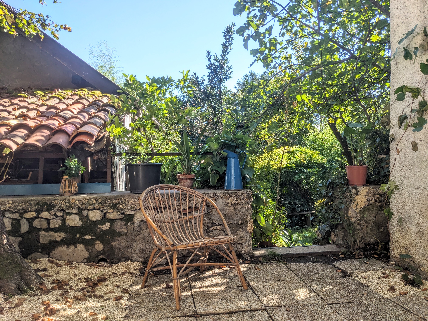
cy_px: 160
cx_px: 214
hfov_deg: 65.3
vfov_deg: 51.4
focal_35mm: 27
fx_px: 334
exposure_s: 1/1114
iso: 51
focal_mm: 4.38
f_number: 1.73
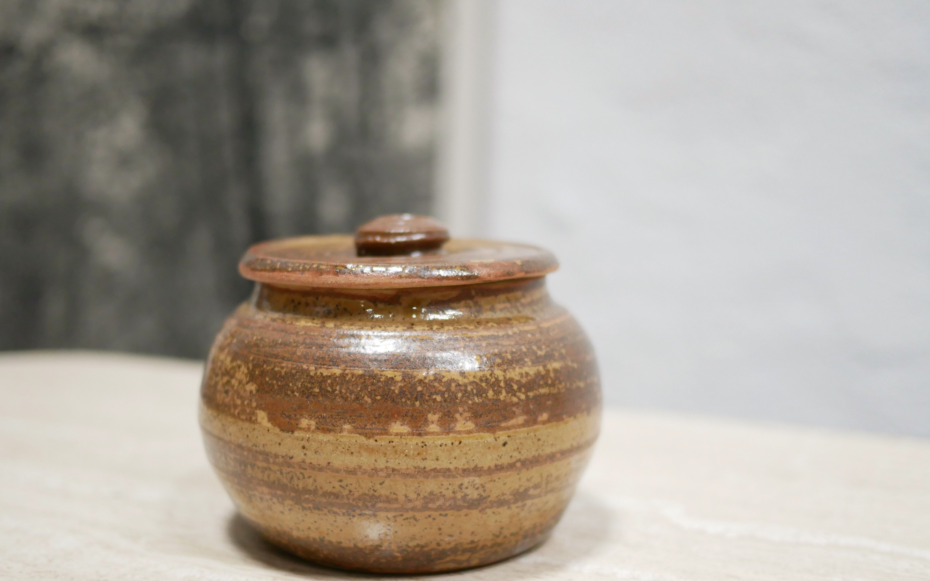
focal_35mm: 43
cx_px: 462
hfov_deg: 46.2
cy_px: 341
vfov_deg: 29.8
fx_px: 1090
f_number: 1.7
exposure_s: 1/60
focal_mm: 20
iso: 800
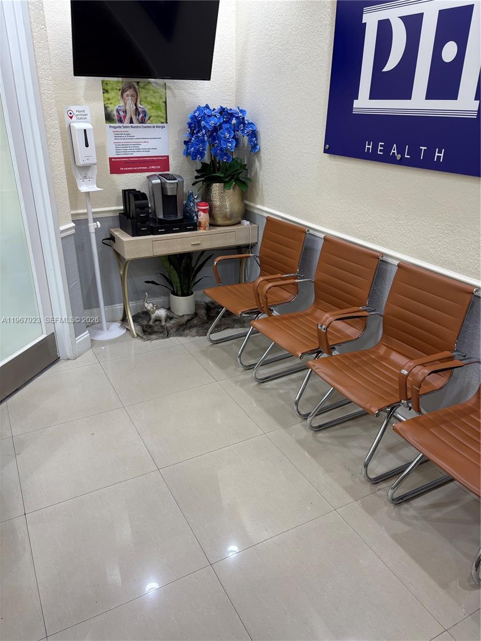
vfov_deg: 67.3
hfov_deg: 53.1
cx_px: 240
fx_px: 482
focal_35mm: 26
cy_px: 320
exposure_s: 1/60
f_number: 1.6
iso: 125
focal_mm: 5.96
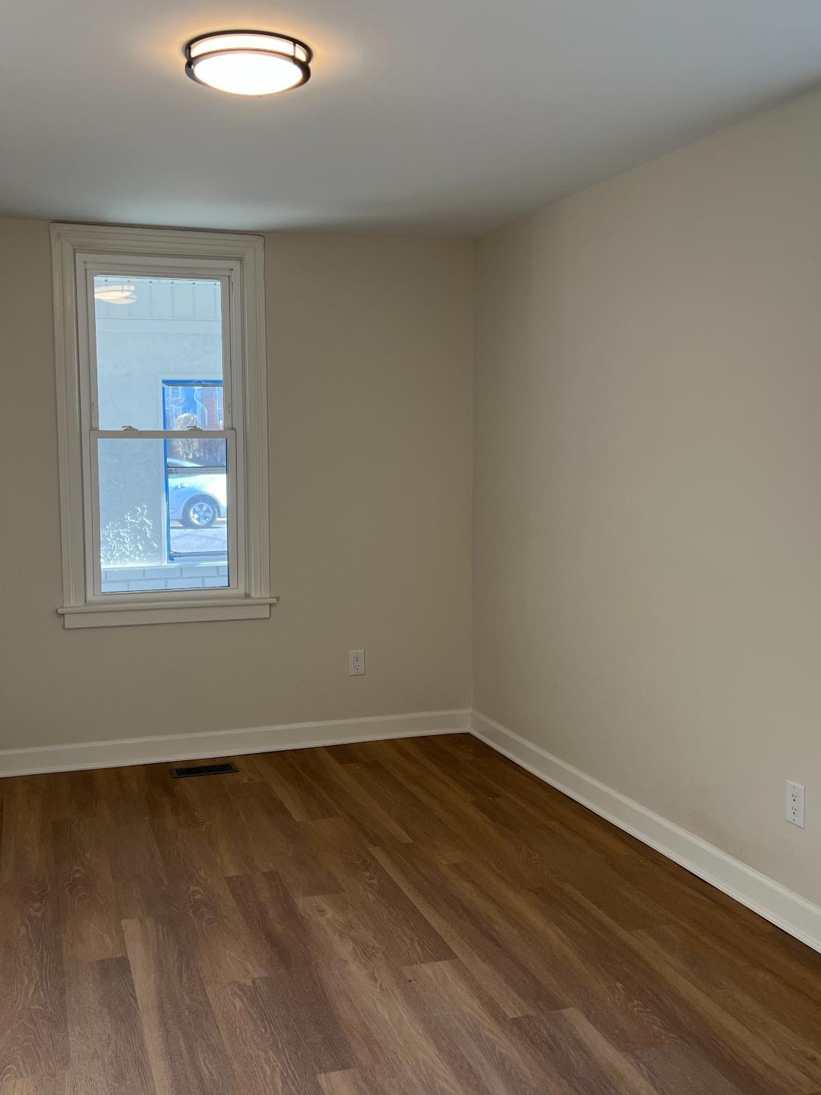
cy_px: 544
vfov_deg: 52.6
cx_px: 365
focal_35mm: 35
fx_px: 1107
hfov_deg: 40.6
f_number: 1.5
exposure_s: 1/120
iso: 50
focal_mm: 5.7
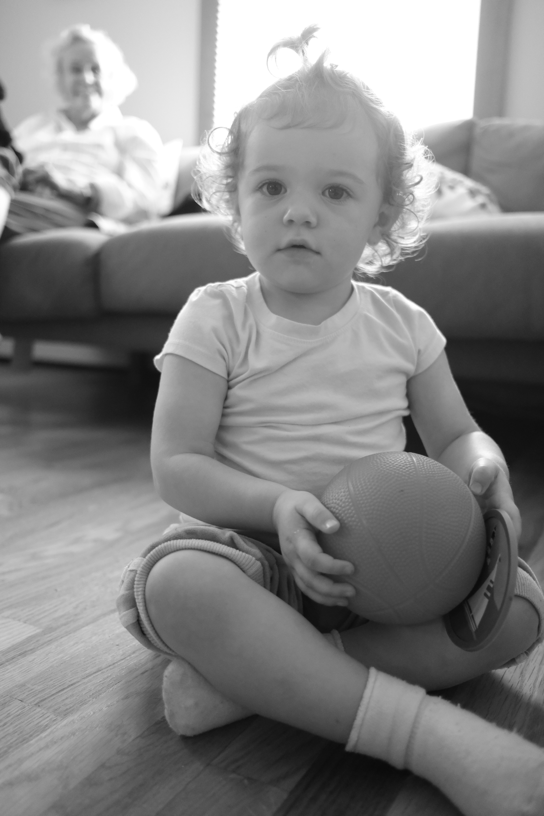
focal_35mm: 35
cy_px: 408
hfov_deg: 37.9
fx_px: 793
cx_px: 272
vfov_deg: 54.4
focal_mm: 23
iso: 3200
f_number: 2
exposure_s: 1/500
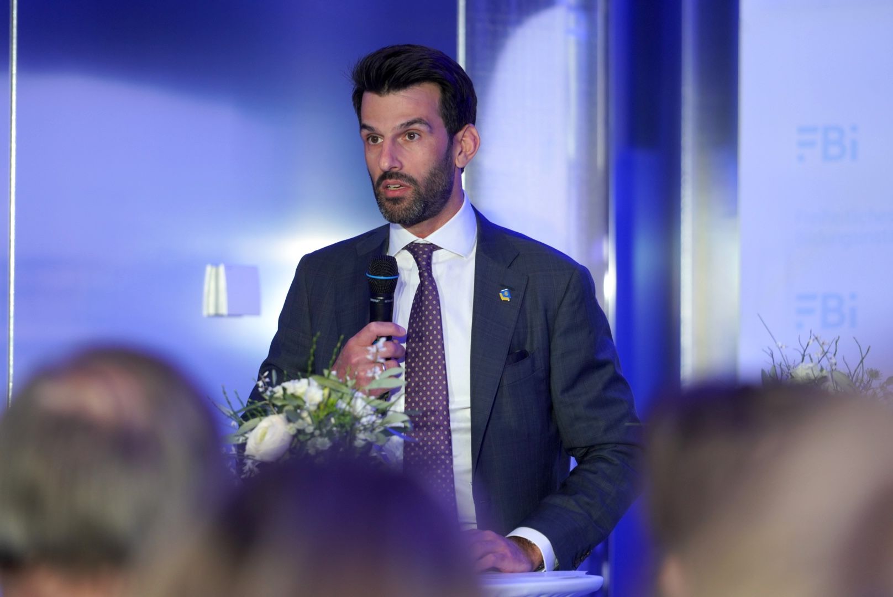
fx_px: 4518
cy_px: 298
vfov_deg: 7.6
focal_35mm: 182
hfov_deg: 11.3
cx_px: 446
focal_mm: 182
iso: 800
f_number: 4
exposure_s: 1/200
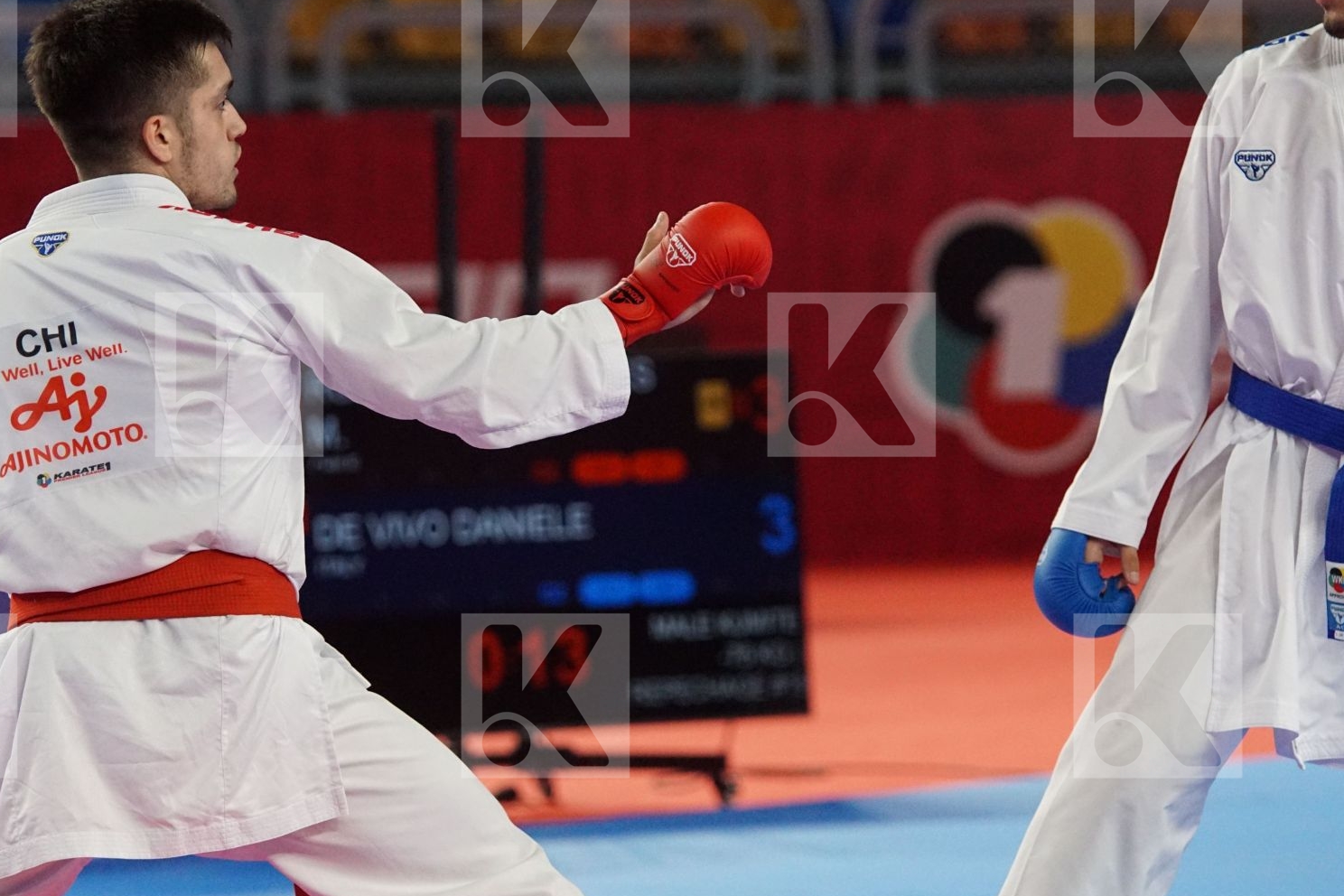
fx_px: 9482
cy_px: 375
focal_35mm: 254
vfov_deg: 5.4
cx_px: 546
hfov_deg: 8.1
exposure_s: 1/2000
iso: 3200
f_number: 3.2
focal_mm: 140
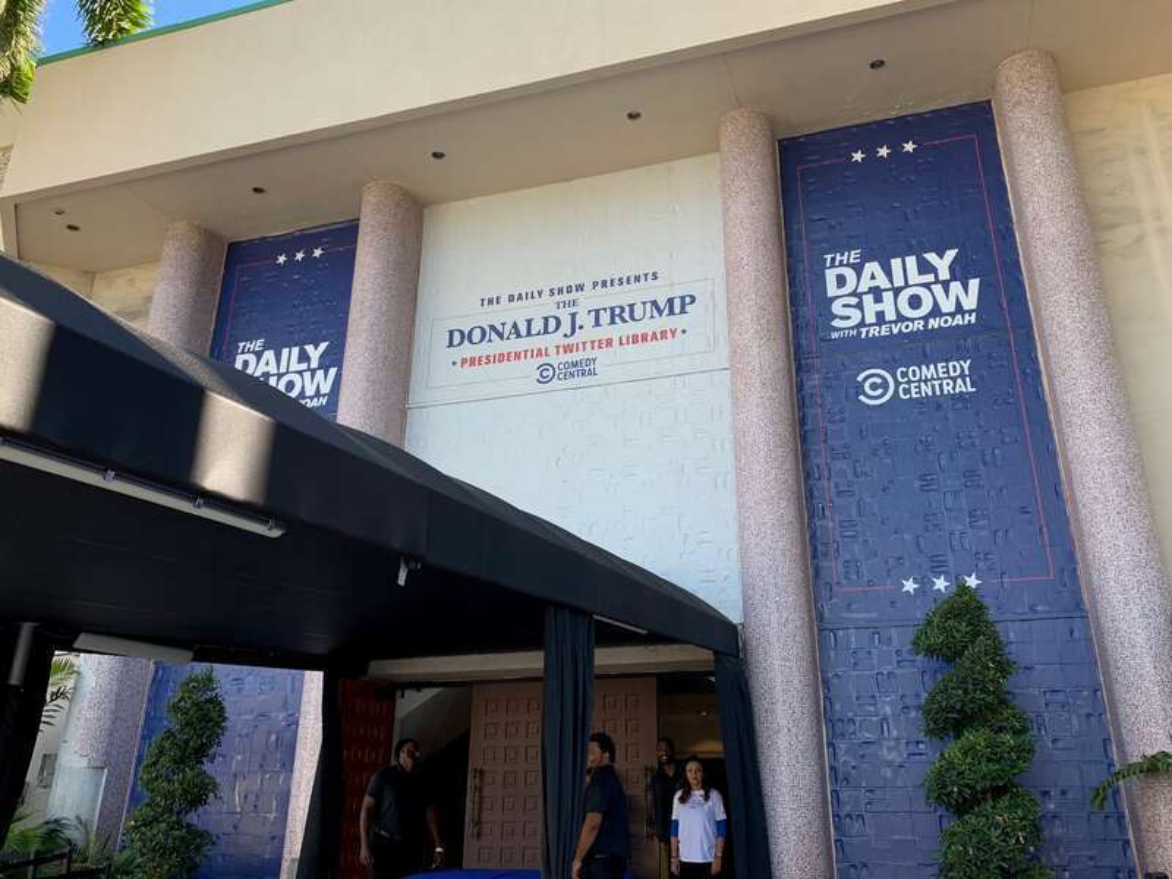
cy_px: 440
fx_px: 880
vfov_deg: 53.1
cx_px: 586
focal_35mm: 26
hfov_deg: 67.3
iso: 25
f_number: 1.8
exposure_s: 1/376
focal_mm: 4.25
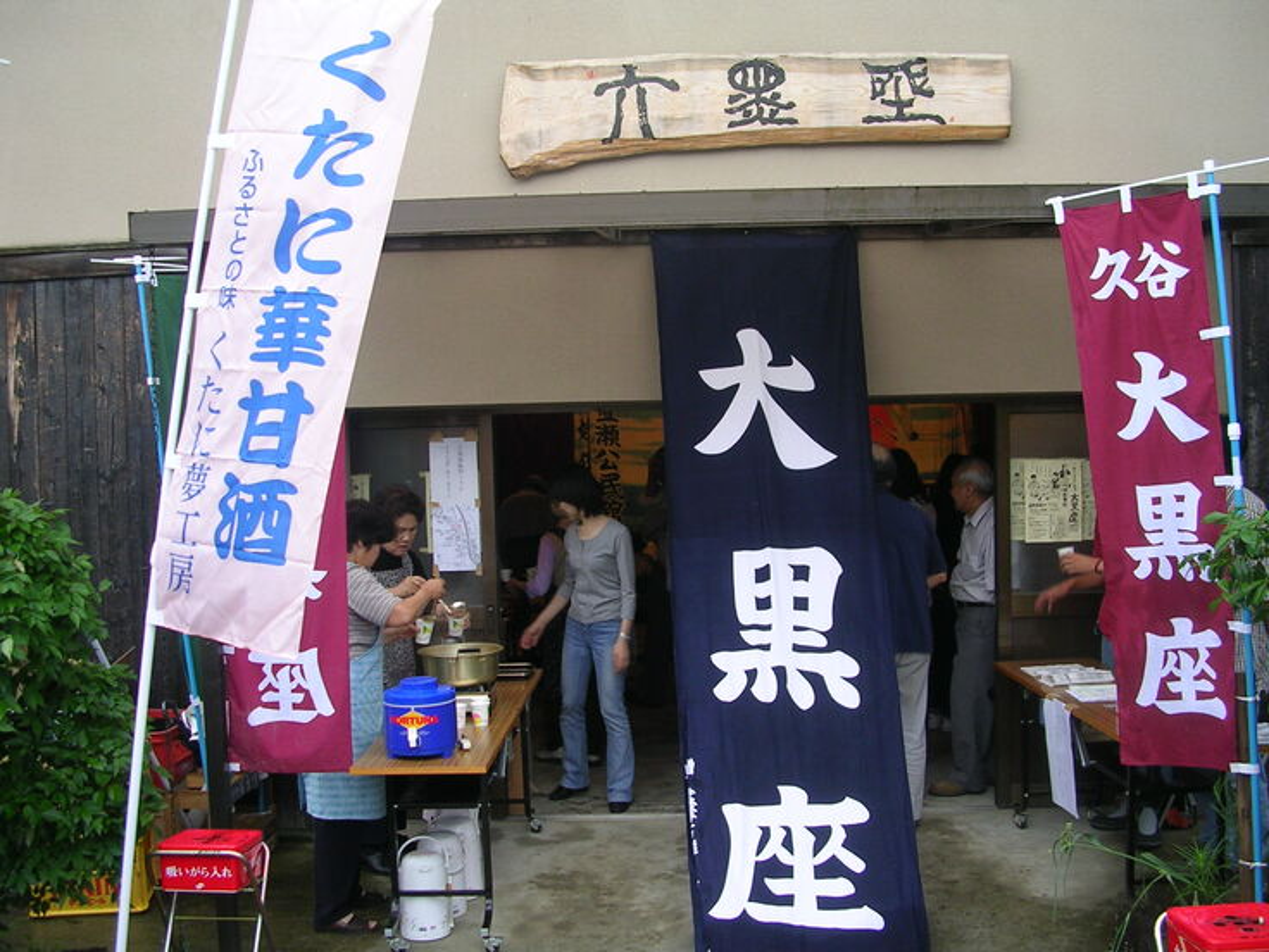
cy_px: 476
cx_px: 634
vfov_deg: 37.7
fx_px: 1393
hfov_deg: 49.0
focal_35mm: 38
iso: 50
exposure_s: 1/43.3
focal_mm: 5.8
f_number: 2.8
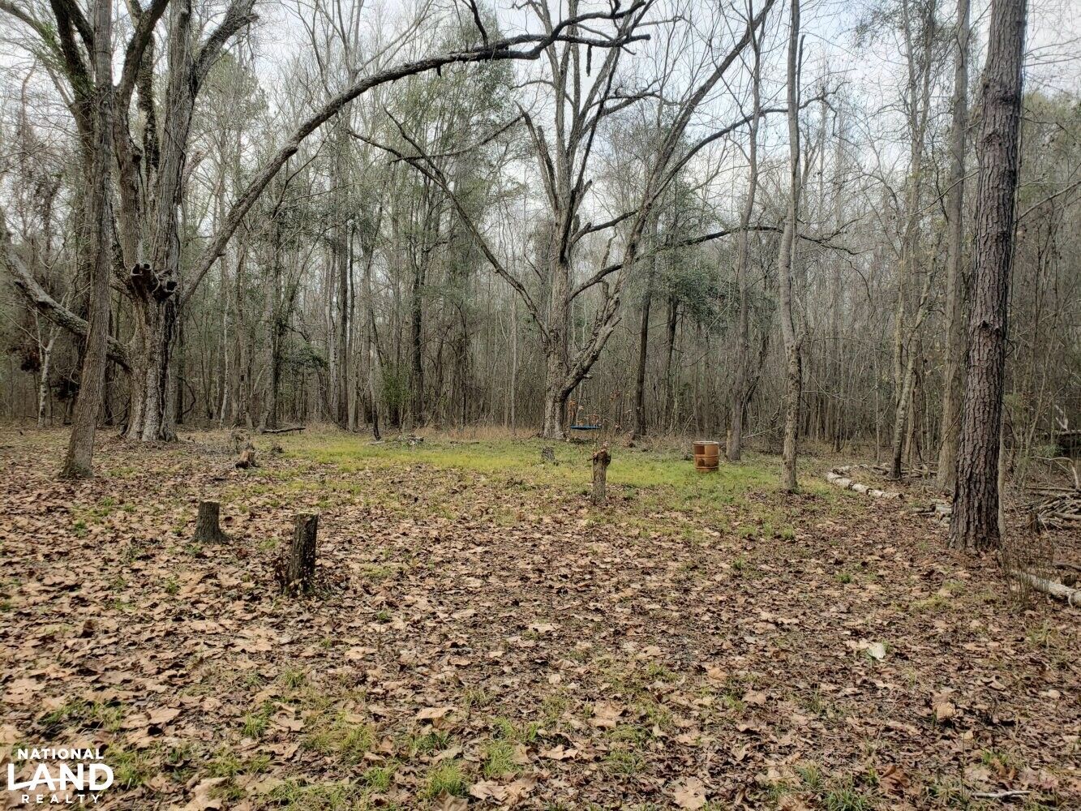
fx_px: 812
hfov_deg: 67.3
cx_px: 540
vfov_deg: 53.1
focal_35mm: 26
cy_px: 406
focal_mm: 4.3
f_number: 2.4
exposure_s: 1/180
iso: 50
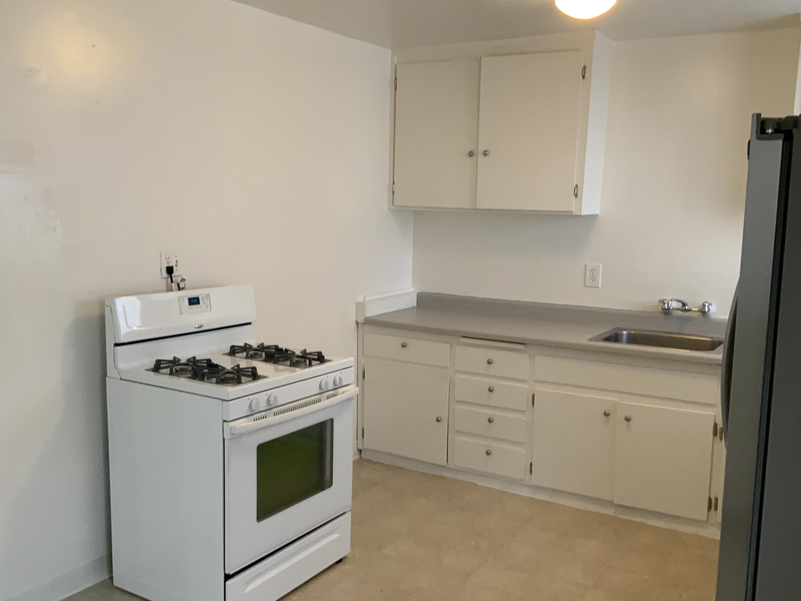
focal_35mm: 34
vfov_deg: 41.7
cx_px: 413
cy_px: 336
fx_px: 787
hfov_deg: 53.9
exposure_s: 1/60
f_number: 1.8
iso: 160
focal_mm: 3
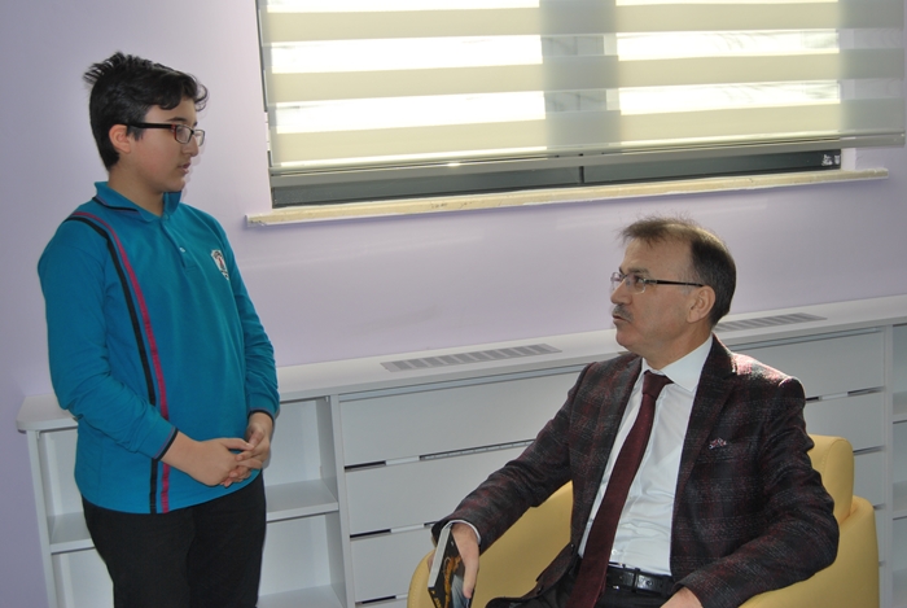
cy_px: 304
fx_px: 1060
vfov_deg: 32.0
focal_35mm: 42
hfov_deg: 46.3
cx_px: 454
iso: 100
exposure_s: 1/200
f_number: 6.3
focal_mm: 28
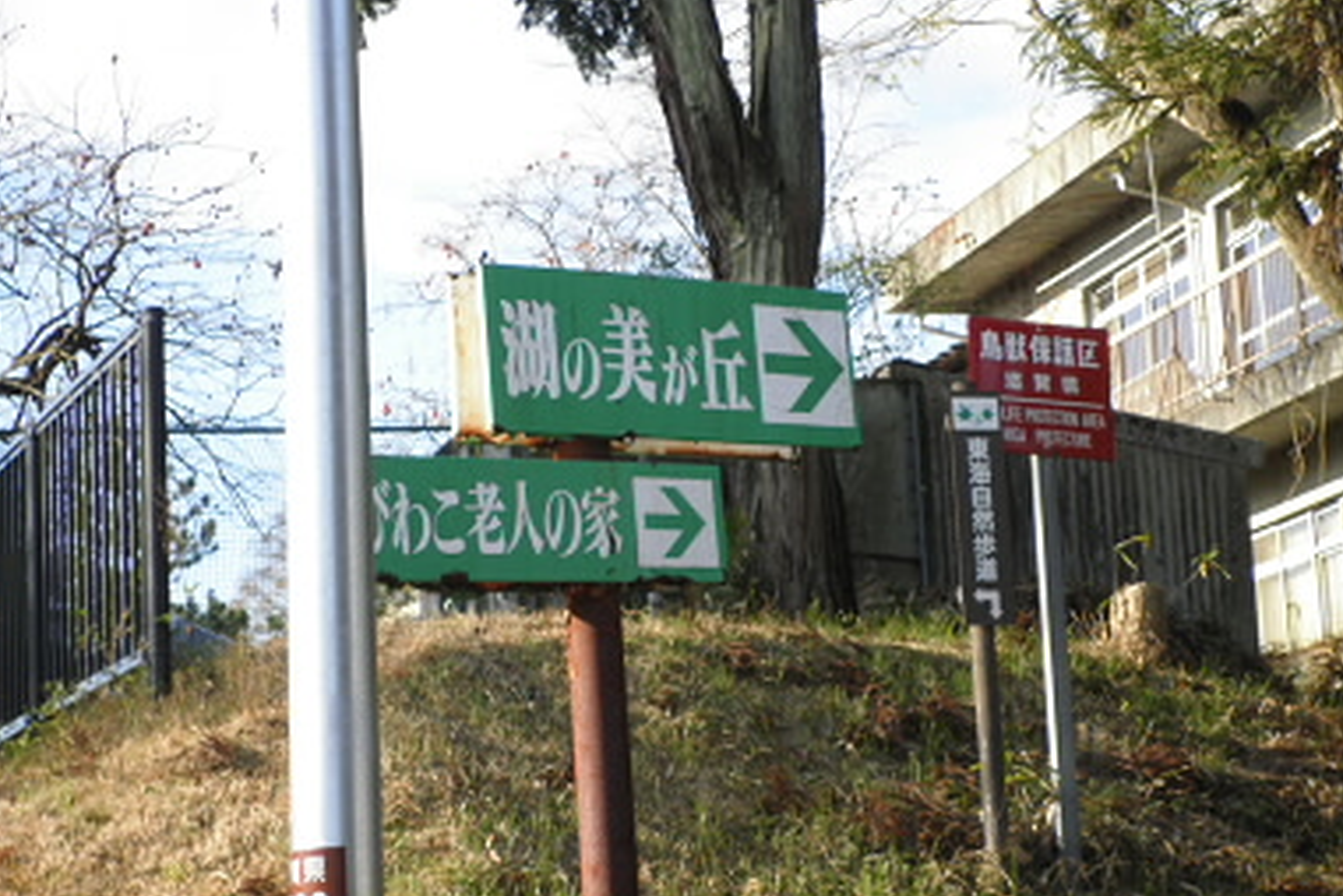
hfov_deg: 17.3
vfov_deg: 11.6
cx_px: 666
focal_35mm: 118
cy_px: 377
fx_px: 4402
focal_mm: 19.6
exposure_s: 1/250
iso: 160
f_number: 5.9
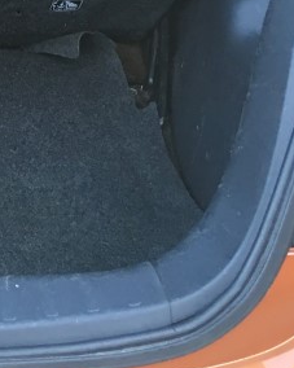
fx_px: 1110
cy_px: -92
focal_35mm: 102
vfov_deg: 17.8
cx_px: -211
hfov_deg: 13.7
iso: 40
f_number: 2.2
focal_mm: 4.15
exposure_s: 1/30
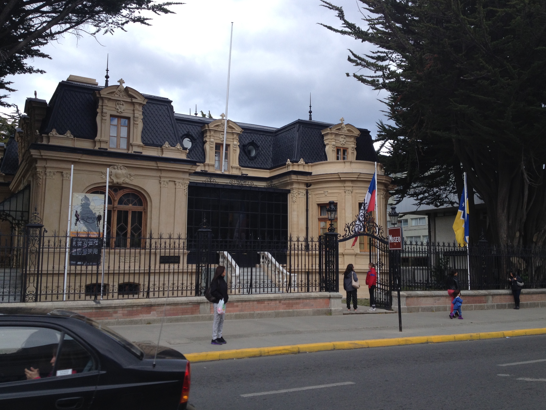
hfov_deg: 50.1
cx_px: 274
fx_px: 584
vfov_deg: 38.7
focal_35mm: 37
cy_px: 197
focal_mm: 4.28
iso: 50
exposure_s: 1/800
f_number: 2.4
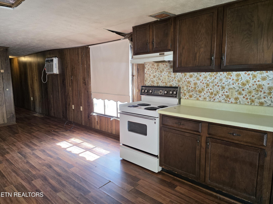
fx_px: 181
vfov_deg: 58.9
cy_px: 102
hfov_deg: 73.9
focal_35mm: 23
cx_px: 136
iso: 200
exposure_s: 1/120
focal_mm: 6.3
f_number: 1.7
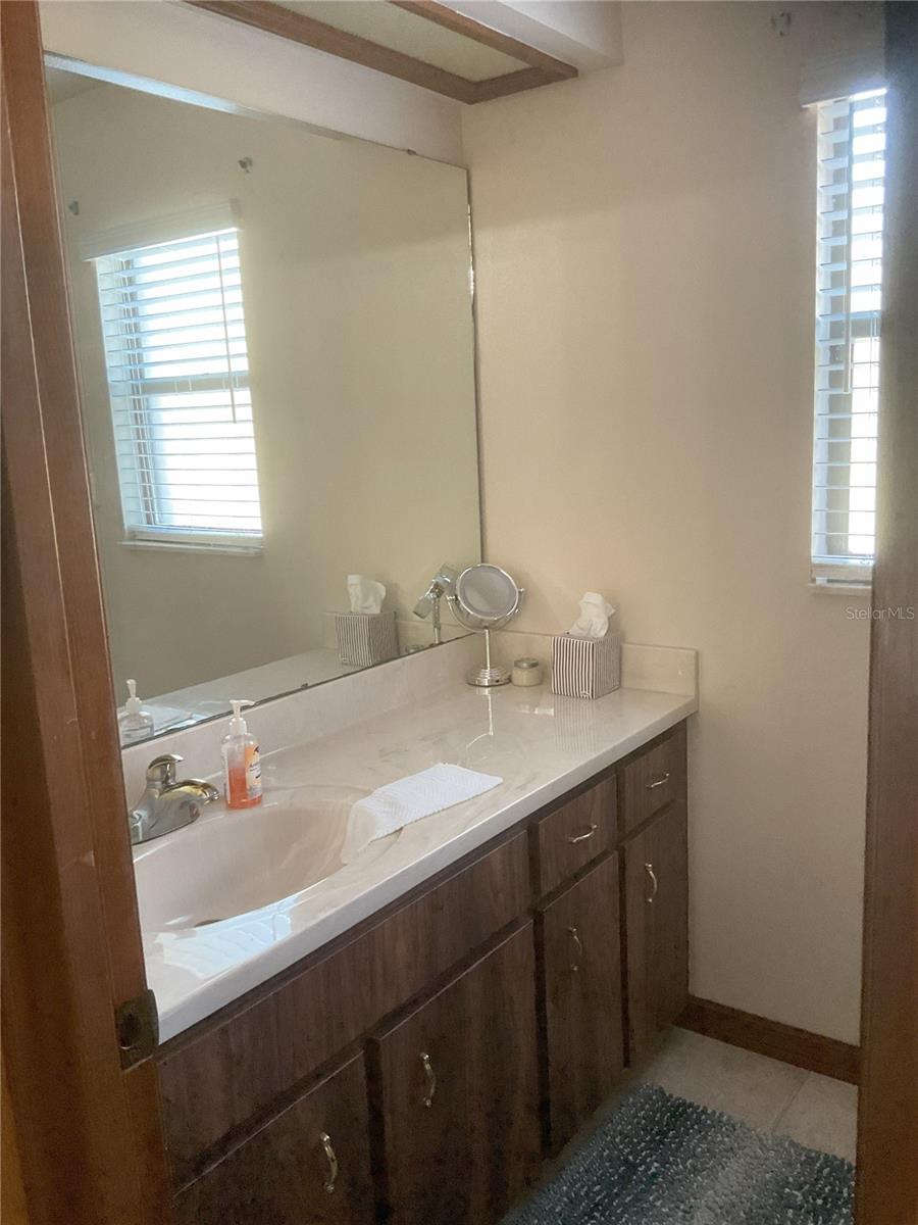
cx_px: 459
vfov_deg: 61.7
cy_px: 612
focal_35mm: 29
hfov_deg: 48.2
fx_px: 1025
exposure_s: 1/60
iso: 250
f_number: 1.8
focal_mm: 3
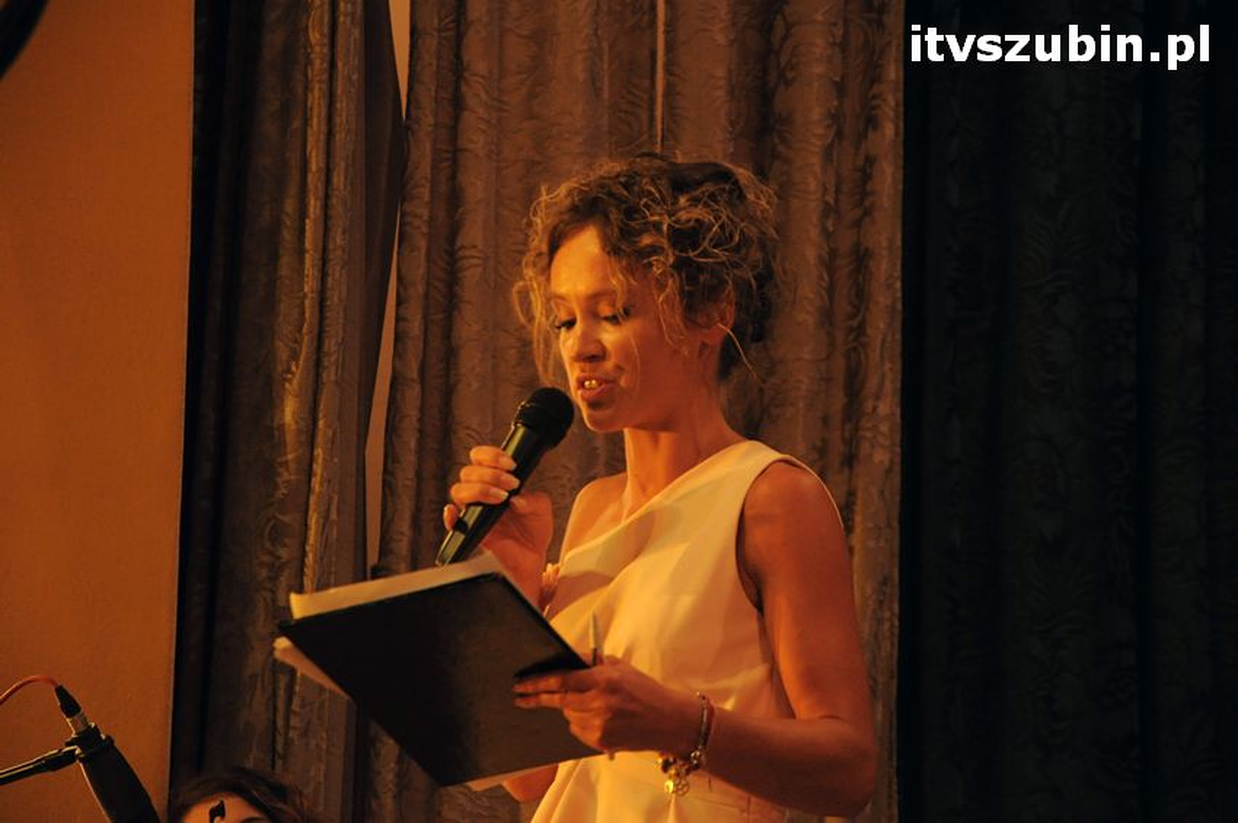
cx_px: 619
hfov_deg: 13.1
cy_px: 412
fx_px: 5411
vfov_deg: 8.7
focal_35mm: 158
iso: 1600
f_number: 5.6
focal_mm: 105
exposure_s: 1/60
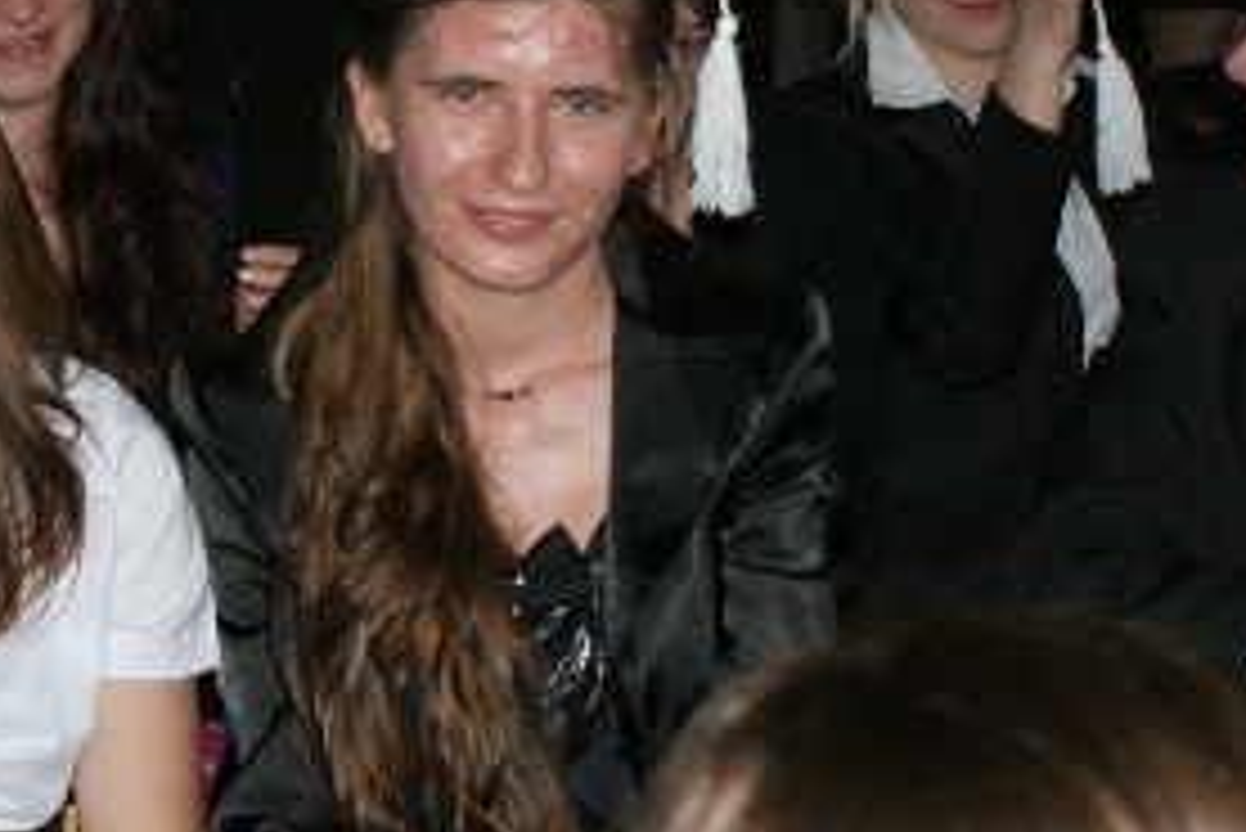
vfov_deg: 11.3
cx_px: 261
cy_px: 142
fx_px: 4195
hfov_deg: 16.8
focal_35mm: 121
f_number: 5.6
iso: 400
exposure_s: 1/60
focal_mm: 35
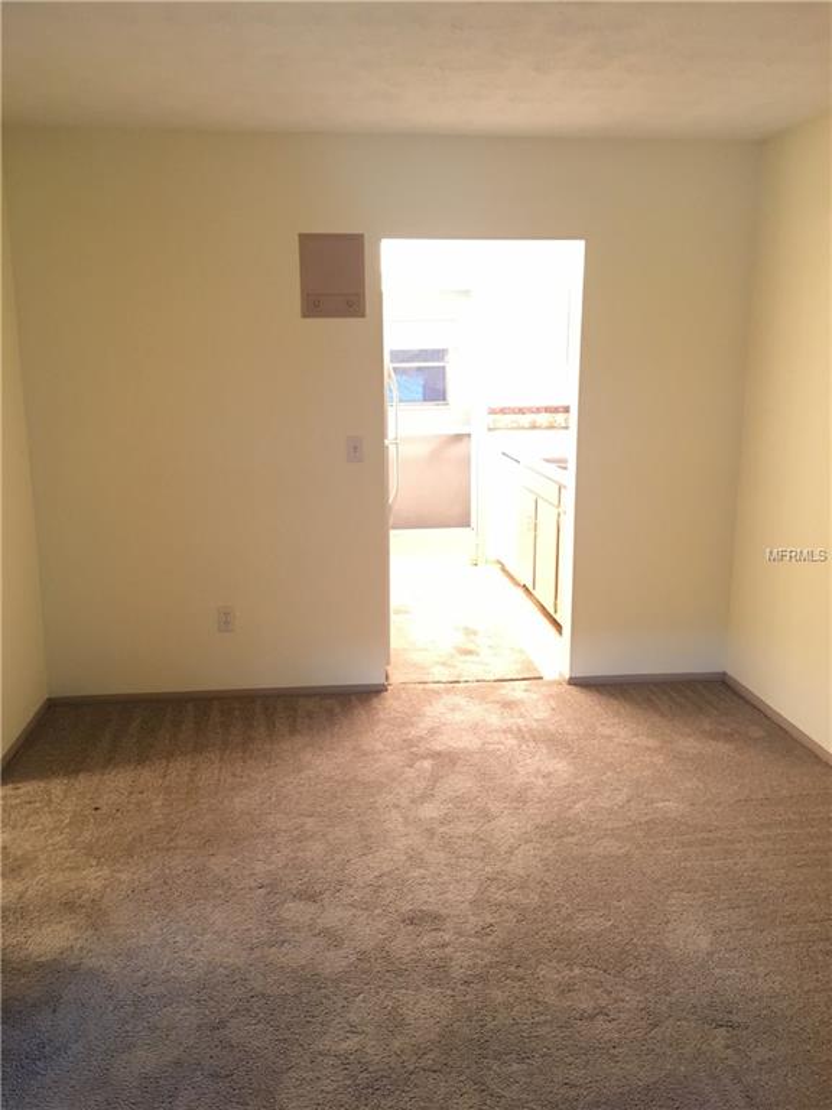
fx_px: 929
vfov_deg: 61.7
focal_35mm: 29
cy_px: 555
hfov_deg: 48.2
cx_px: 416
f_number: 2.2
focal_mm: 4.15
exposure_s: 1/4
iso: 160
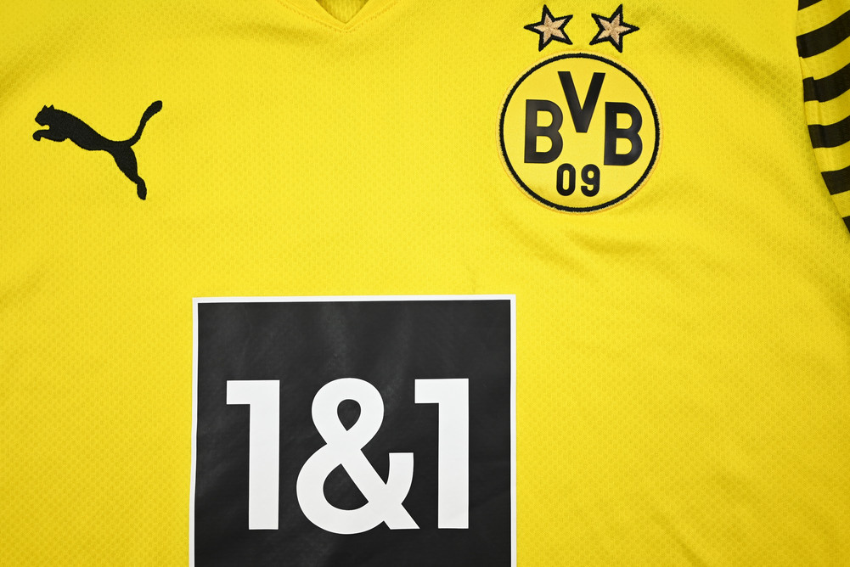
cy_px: 284
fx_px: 732
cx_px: 425
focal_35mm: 31
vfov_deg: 42.4
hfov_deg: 60.3
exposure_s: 1/125
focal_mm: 31
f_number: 4.8
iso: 200
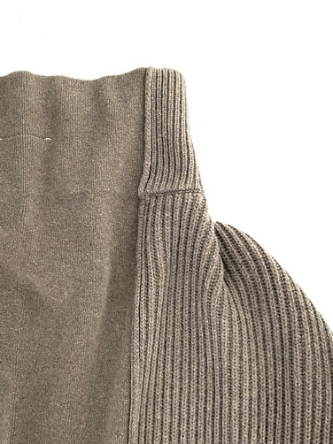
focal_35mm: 37
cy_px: 253
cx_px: 146
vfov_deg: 50.0
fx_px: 475
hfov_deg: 38.6
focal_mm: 3
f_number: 1.8
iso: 16
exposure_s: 1/163
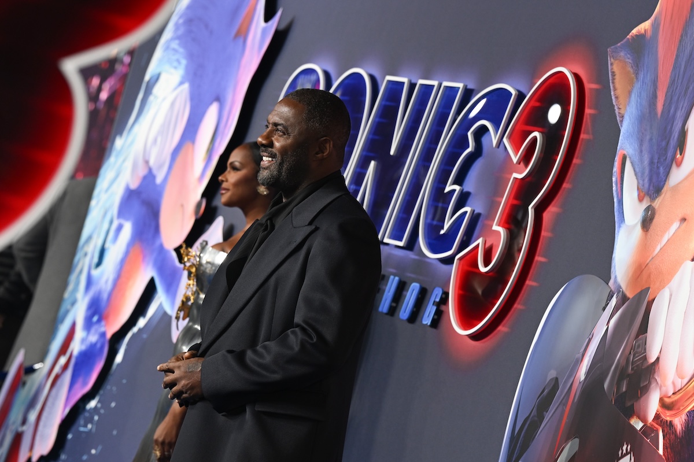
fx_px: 4335
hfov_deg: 9.2
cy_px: 231
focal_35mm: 225
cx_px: 347
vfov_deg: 6.1
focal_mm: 150
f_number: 5
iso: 500
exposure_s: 1/250
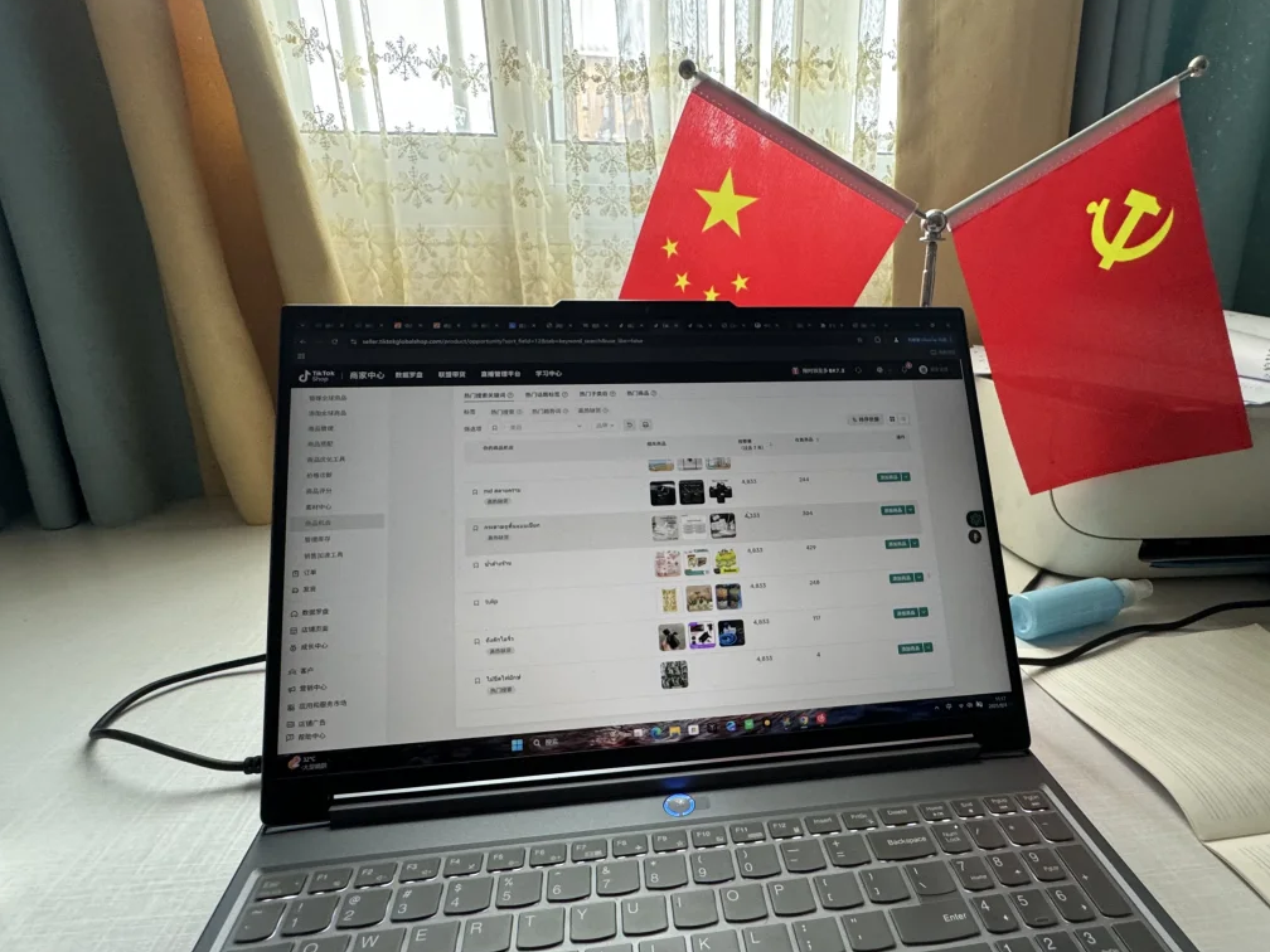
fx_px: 734
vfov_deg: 65.7
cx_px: 721
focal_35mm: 20
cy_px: 535
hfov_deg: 81.3
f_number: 2.2
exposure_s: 1/103
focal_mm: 2.22
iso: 320
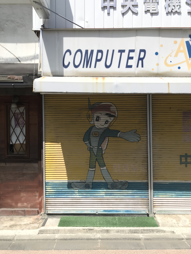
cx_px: 96
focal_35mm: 28
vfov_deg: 63.4
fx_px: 206
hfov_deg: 49.7
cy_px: 127
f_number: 1.8
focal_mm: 3.99
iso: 20
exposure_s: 1/812
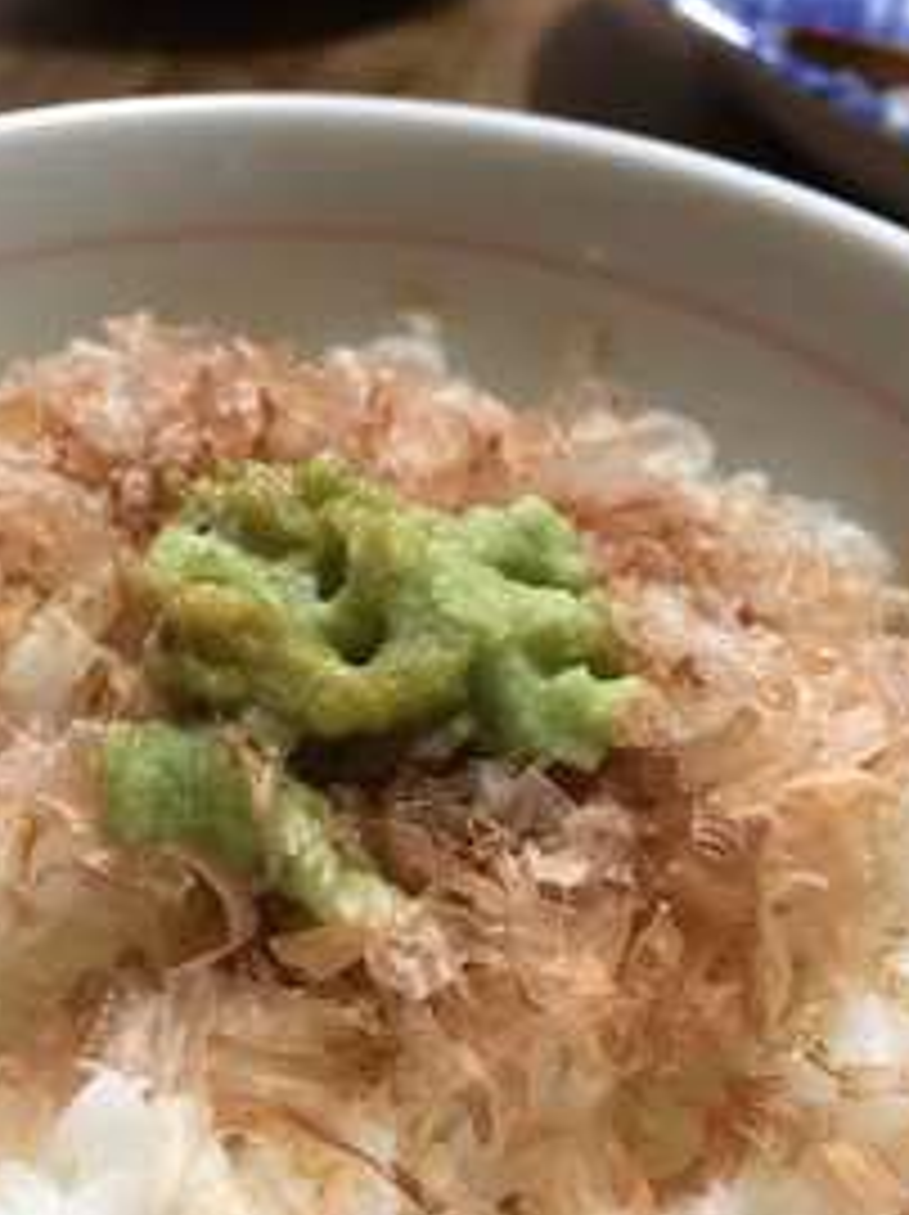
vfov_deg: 43.9
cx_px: 351
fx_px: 1508
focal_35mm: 43
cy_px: 639
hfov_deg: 33.4
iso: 80
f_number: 2.2
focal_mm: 4.15
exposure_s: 1/15
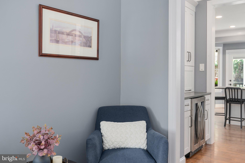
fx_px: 238
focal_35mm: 35
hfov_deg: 54.4
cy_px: 82
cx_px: 122
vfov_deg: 37.8
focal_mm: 35
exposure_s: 1/13
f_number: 7.1
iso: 320
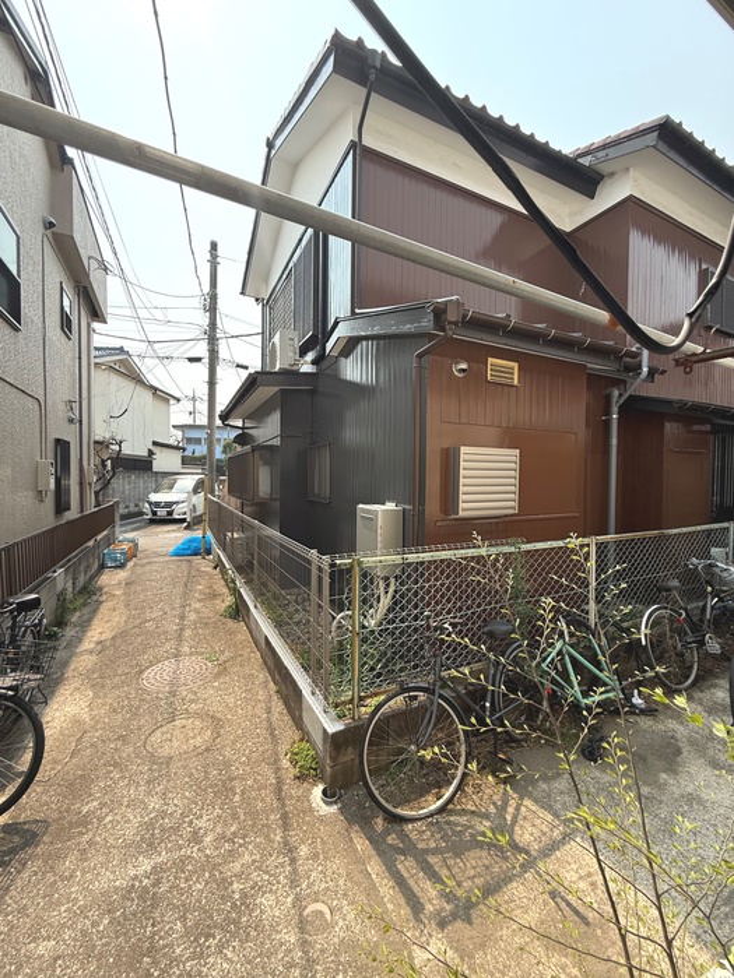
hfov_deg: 85.7
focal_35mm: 14
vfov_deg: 102.1
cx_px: 367
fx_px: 396
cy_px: 489
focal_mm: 2.22
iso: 64
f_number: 2.2
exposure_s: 1/701
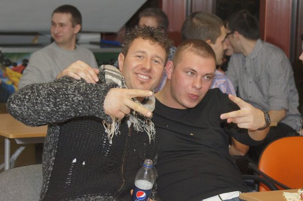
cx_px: 152
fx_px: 946
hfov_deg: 18.2
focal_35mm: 112
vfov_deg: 12.2
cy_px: 100
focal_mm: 75
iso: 1600
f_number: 5.6
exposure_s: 1/125
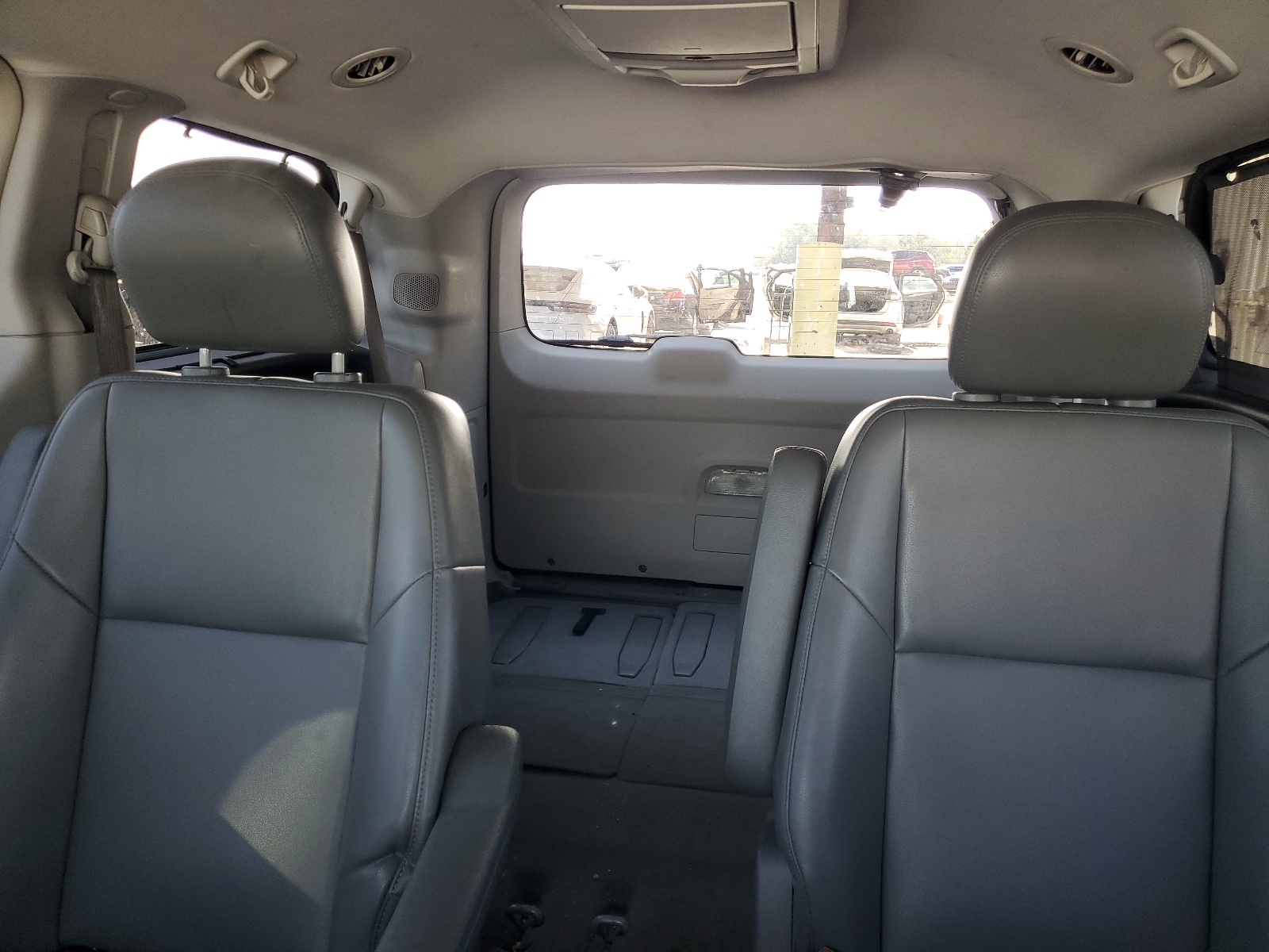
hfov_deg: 67.3
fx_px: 953
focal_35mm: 26
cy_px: 476
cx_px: 634
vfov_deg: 53.1
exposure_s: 1/120
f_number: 1.5
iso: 87
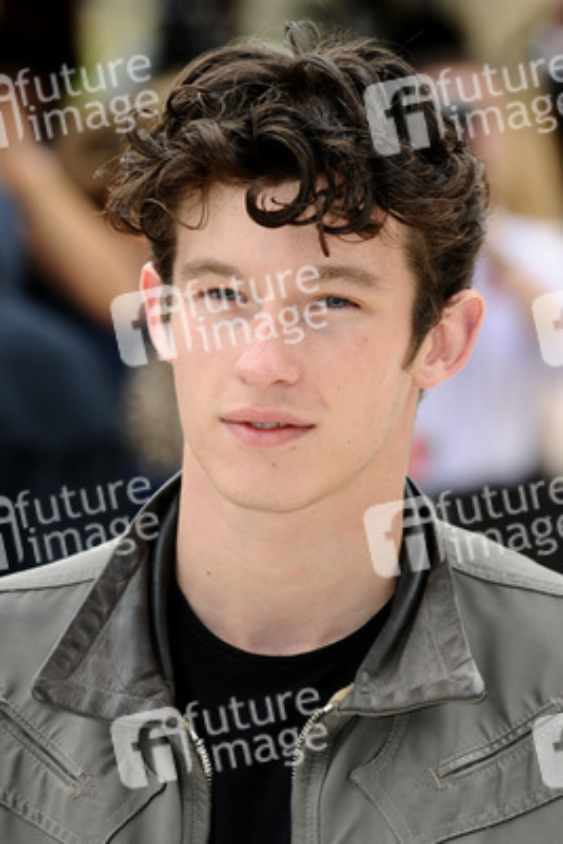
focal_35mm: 262
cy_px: 422
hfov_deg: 5.2
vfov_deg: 7.8
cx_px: 282
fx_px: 6152
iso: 320
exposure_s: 1/250
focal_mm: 175
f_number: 5.6
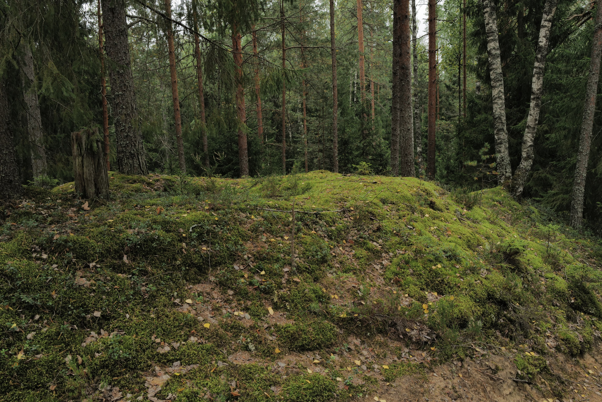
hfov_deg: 65.5
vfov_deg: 46.4
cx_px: 301
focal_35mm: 28
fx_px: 468
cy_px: 201
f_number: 8
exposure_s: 1/60
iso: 400
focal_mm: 28
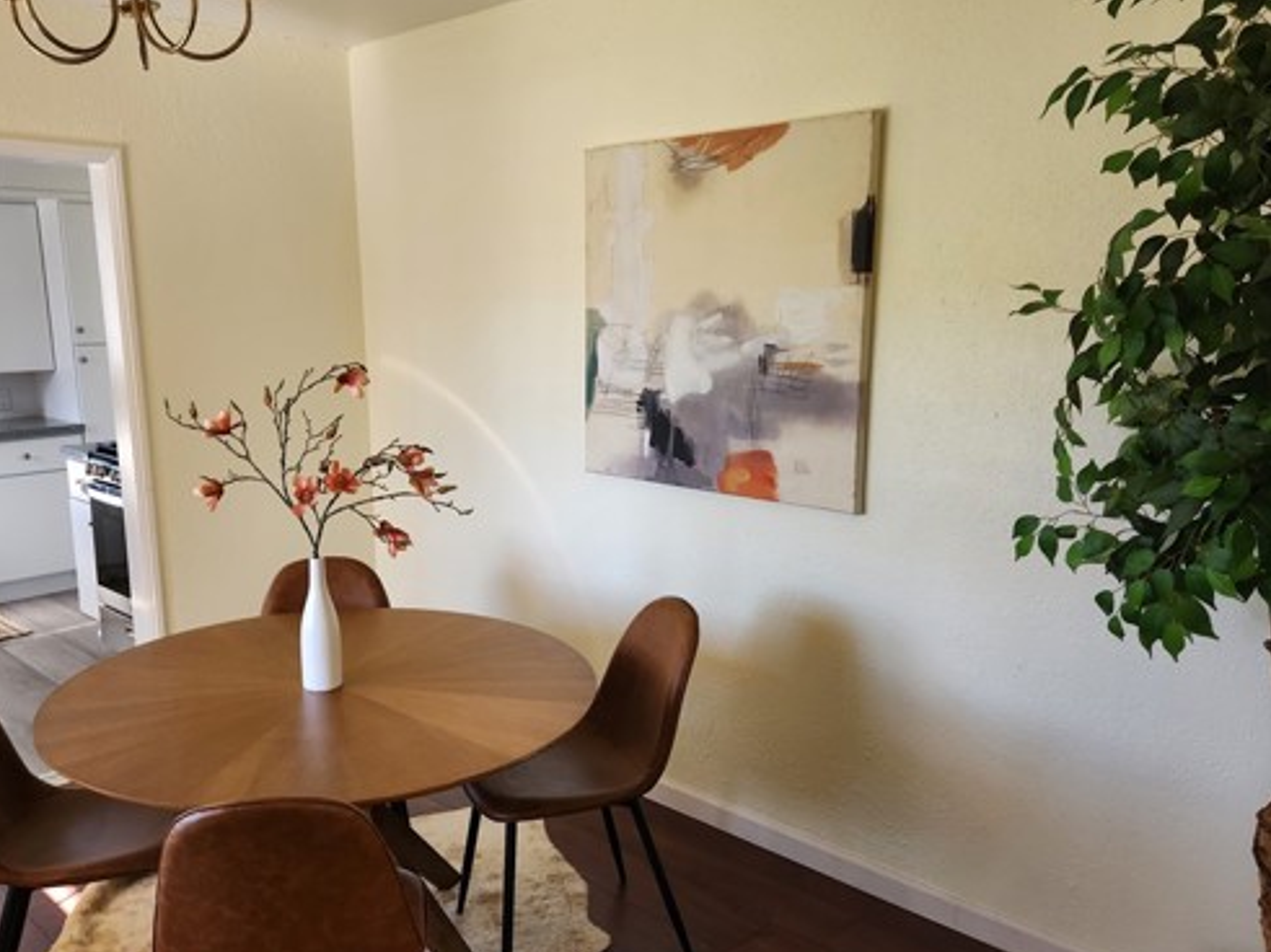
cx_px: 572
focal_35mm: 30
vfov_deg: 46.8
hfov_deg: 59.9
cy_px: 492
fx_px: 1101
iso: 125
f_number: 1.8
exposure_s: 1/180
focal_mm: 5.4
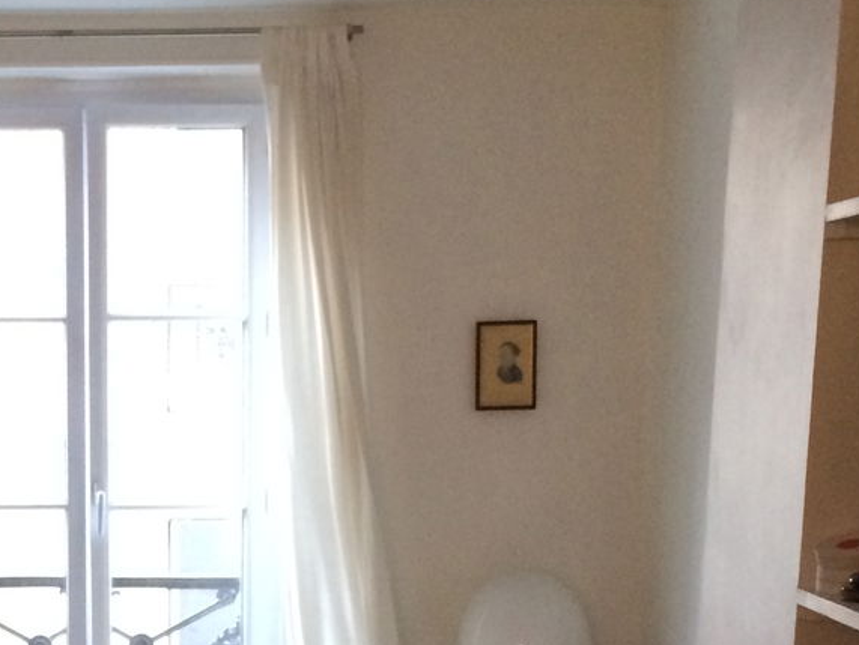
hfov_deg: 22.8
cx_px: 110
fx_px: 2086
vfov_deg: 17.1
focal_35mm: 84
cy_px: 687
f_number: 2.2
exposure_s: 1/30
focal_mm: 4.12
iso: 320
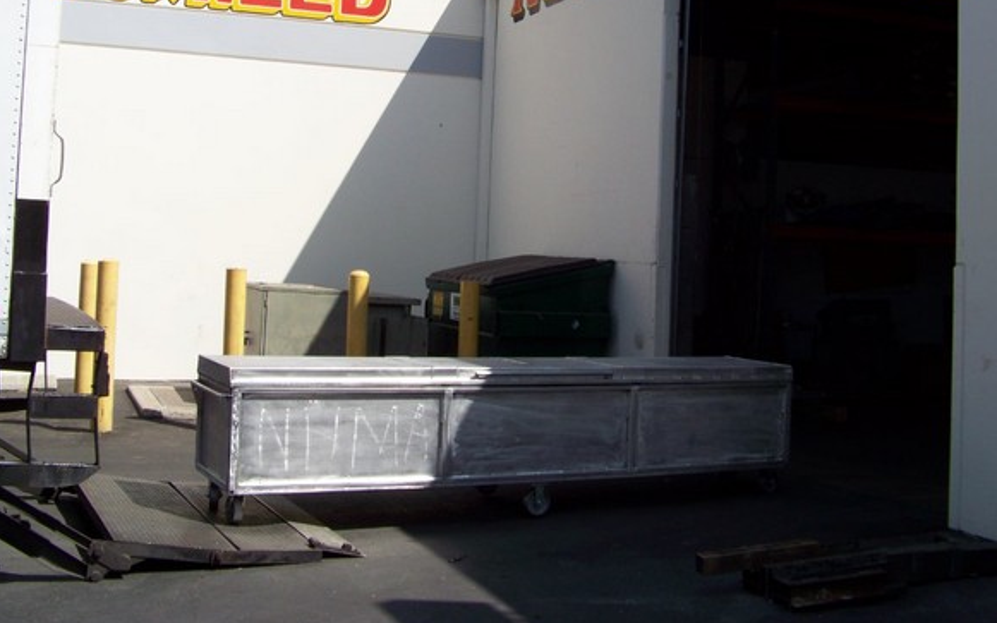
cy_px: 184
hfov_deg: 43.5
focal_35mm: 46
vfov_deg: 27.7
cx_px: 513
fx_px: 1250
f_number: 4
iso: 72
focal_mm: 5.85
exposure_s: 1/640
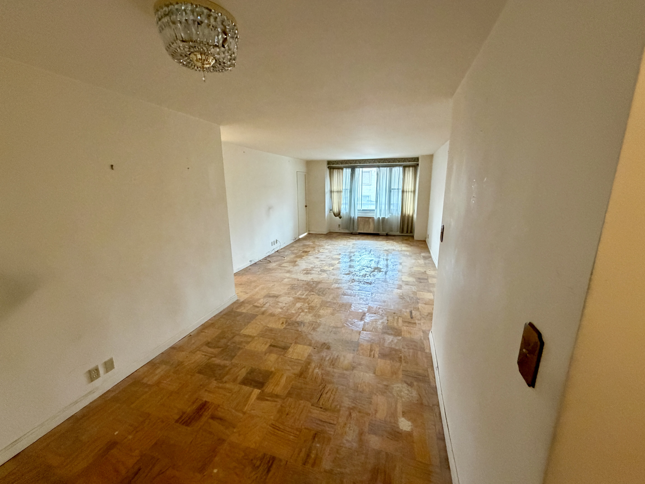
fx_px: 261
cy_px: 242
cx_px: 322
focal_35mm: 14
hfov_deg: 102.1
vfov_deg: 85.7
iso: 500
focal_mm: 2.22
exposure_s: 1/60
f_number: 2.2
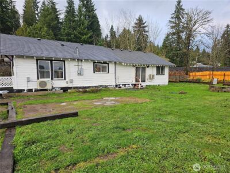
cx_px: 115
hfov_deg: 73.9
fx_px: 153
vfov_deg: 58.9
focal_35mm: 23
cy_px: 86
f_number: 1.7
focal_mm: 6.3
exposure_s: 1/180
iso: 25
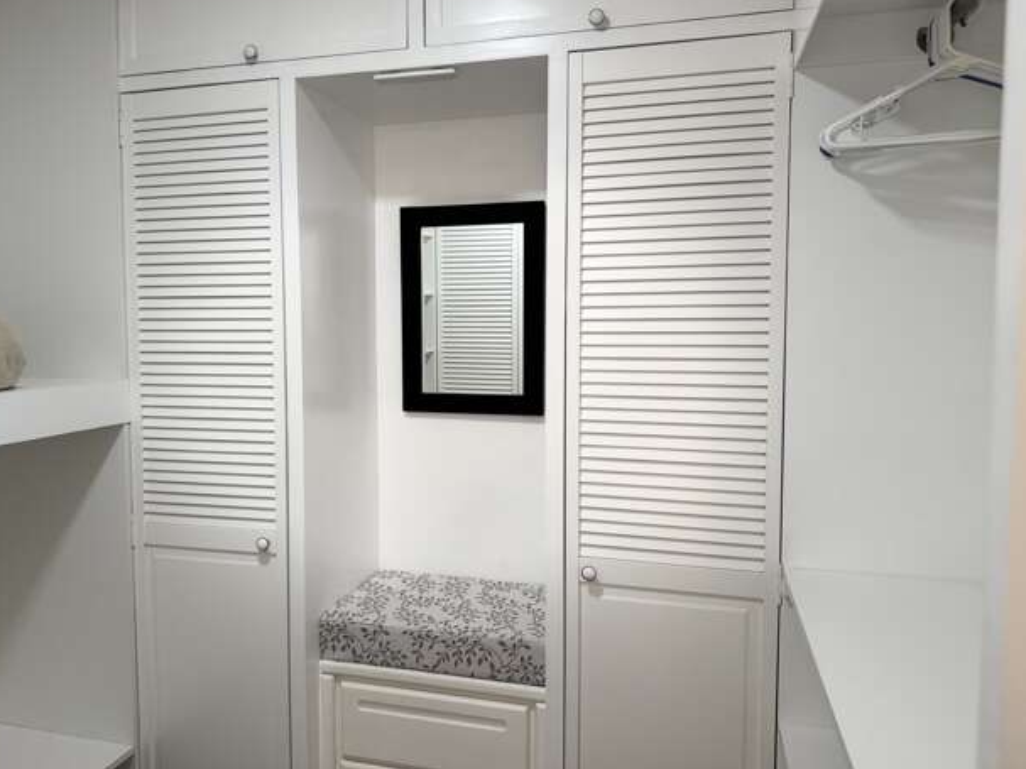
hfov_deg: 65.1
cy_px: 379
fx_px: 800
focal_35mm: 27
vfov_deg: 51.3
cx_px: 450
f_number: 1.78
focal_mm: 6.76
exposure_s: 1/120
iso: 125
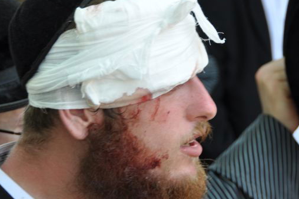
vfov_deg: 4.8
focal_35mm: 287
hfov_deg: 7.2
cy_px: 61
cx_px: 170
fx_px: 2382
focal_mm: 95
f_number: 5.6
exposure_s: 1/125
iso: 200
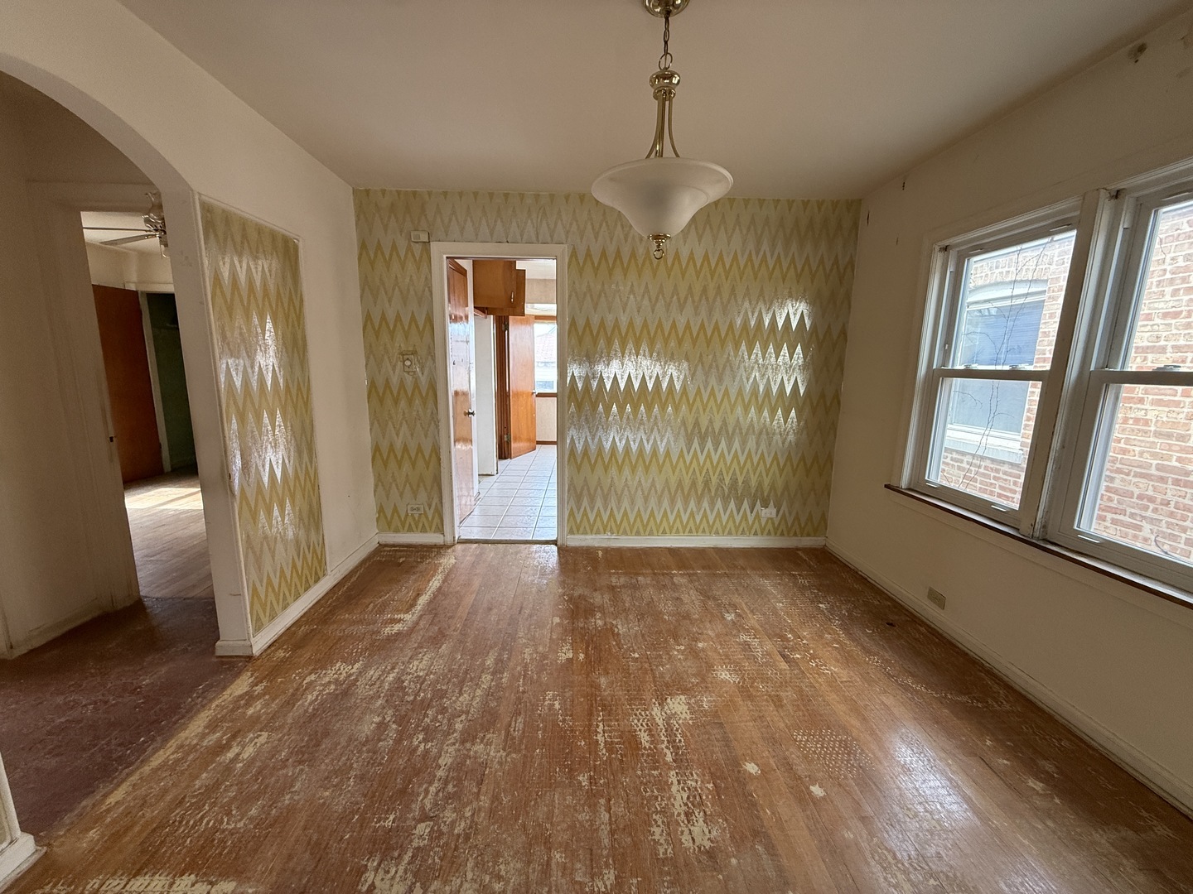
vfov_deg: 85.7
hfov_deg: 102.1
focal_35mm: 14
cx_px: 596
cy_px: 447
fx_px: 482
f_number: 2.2
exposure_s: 1/99
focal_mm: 2.22
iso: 160
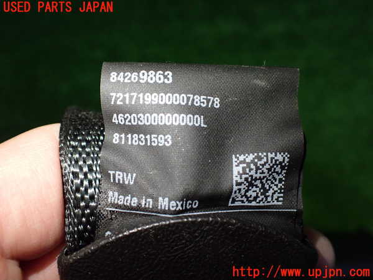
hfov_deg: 60.0
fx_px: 323
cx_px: 186
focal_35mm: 30
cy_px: 140
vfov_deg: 46.8
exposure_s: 1/125
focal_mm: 5.4
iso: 500
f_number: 2.3
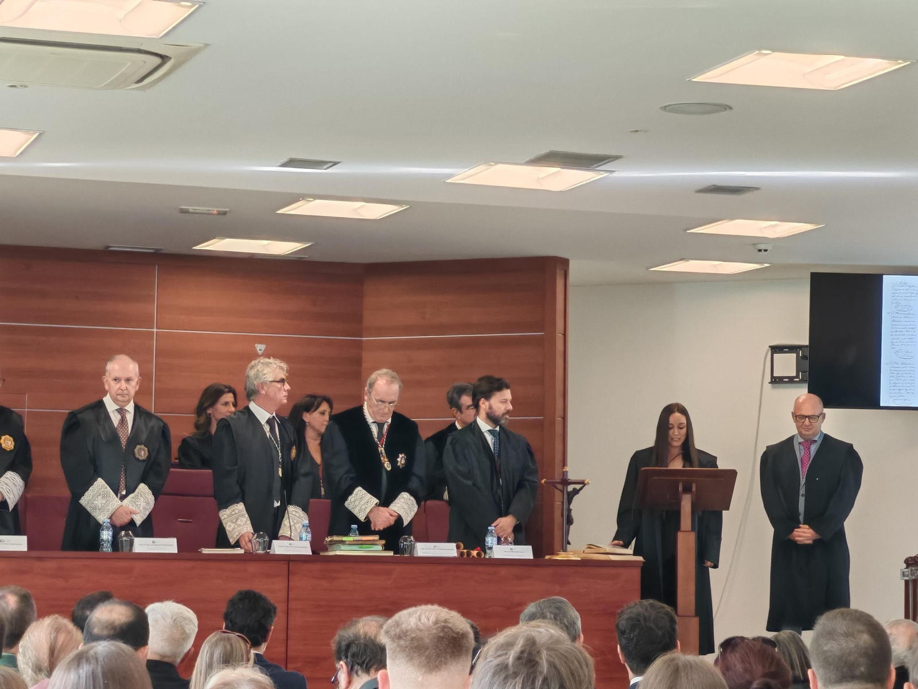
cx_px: 459
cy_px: 344
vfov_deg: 14.1
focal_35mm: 105
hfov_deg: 18.7
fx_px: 2785
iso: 200
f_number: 2.4
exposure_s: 1/50
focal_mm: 8.67
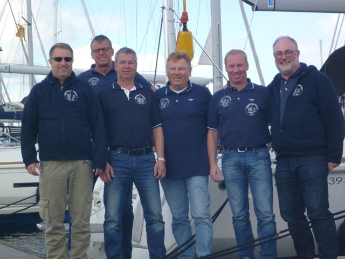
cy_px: 130
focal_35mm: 80
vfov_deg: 18.4
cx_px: 172
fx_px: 797
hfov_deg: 24.4
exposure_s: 1/100
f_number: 5.6
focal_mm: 14.3
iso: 80
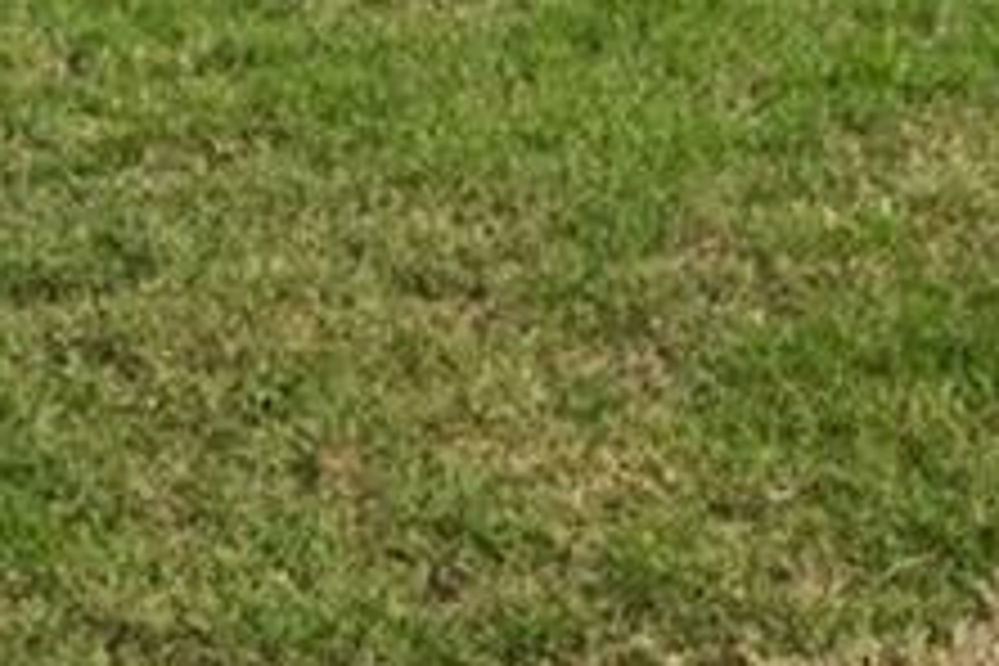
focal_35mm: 137
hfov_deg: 12.9
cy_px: -632
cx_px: 2048
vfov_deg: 9.4
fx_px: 3801
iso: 250
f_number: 10
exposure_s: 1/500
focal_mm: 19
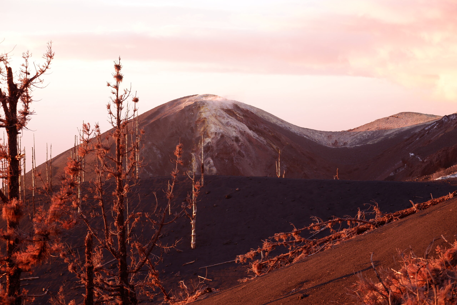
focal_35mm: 75
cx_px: 228
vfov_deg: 18.2
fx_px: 952
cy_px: 152
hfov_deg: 27.0
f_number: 3.2
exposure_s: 1/140
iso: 250
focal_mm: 50
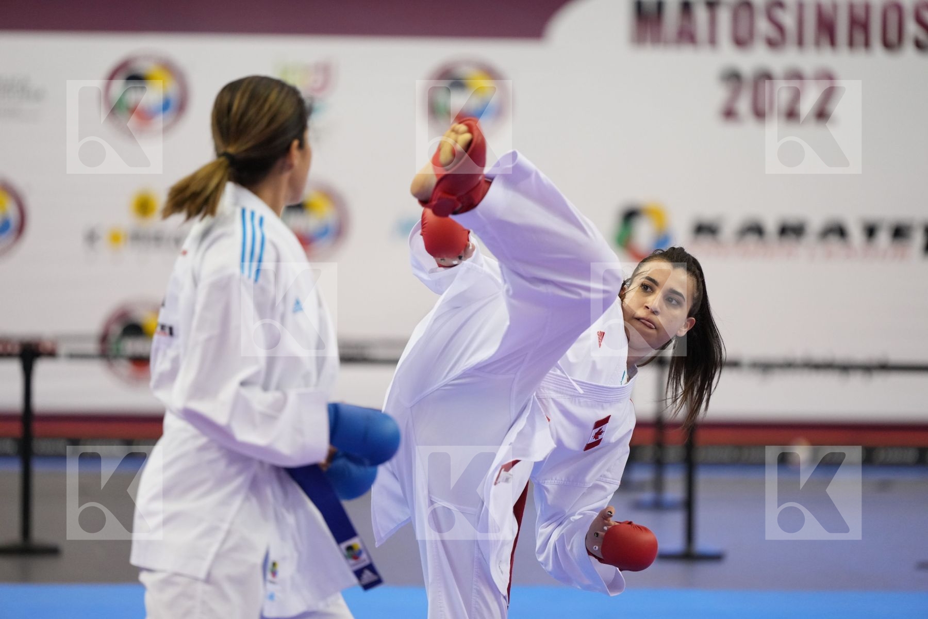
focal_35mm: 185
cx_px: 464
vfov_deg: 7.4
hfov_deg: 11.1
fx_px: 4769
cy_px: 310
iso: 2500
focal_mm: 185
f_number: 2.8
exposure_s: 1/1000
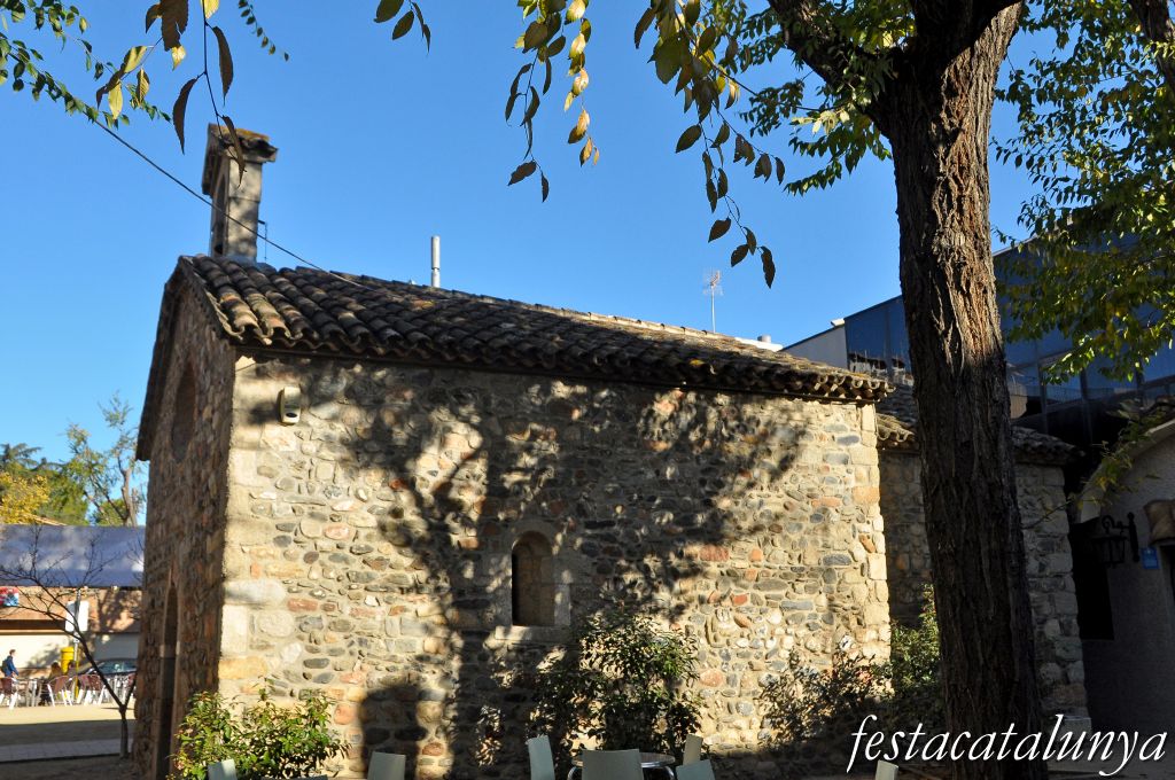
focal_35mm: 33
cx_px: 588
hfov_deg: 57.3
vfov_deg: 39.9
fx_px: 1076
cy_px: 390
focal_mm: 22
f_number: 6.3
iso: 560
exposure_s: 1/1250
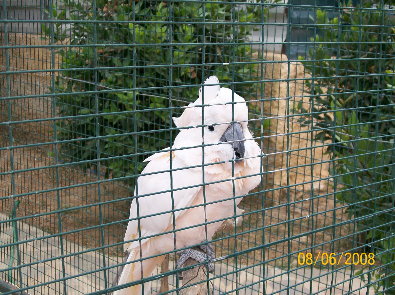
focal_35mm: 56
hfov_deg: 34.4
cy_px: 148
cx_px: 198
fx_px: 639
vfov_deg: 26.1
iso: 80
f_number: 3.4
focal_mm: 9.4
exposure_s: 1/465
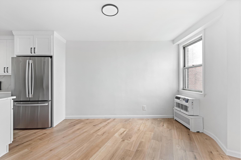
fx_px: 107
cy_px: 80
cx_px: 120
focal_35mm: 16
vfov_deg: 73.8
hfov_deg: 96.7
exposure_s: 1/1.67
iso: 400
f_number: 9
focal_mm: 16
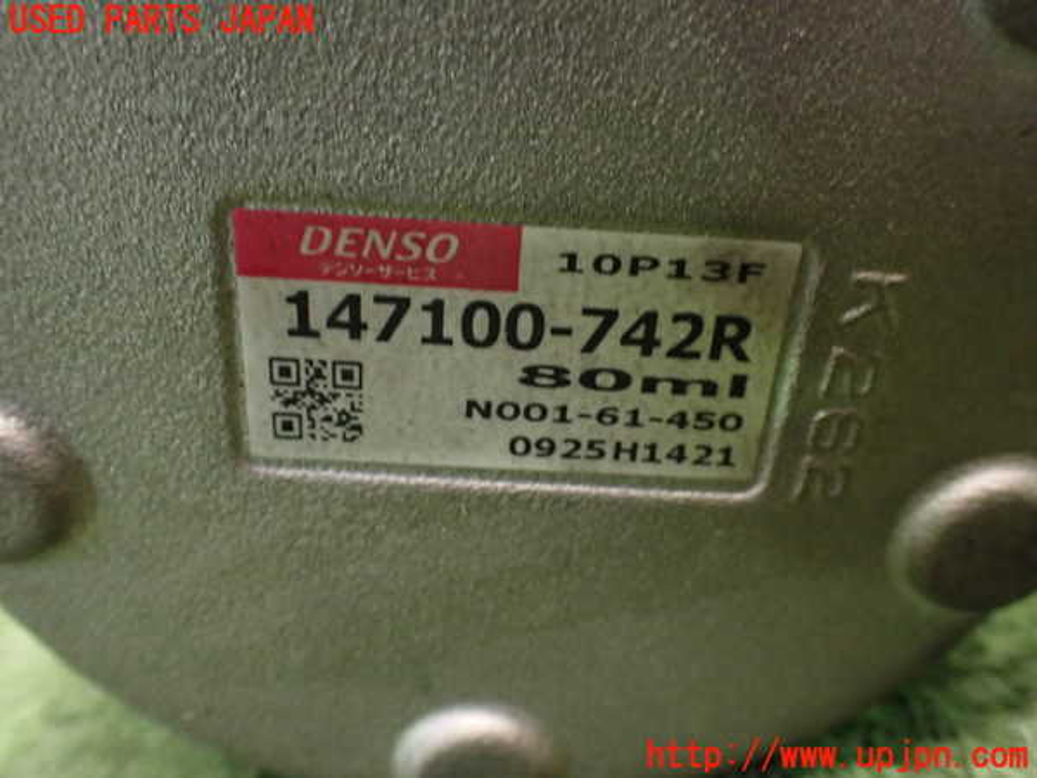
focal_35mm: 30
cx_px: 518
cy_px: 389
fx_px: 899
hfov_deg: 60.0
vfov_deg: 46.8
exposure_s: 1/30
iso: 800
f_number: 2.3
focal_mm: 5.4
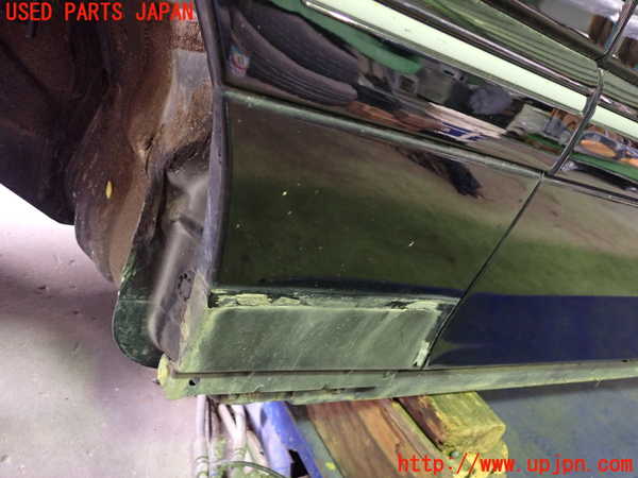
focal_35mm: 30
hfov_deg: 60.0
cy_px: 239
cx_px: 319
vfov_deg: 46.8
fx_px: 553
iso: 800
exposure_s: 1/10
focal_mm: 5.4
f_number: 2.3
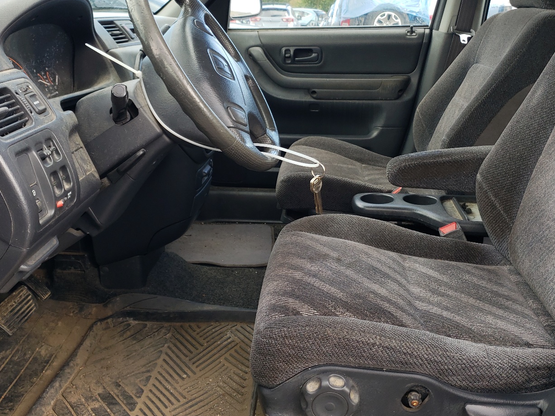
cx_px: 297
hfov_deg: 53.9
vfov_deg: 41.6
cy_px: 171
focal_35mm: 34
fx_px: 545
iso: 50
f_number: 1.5
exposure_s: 1/175
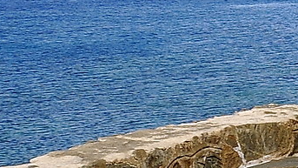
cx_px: 975
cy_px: 106
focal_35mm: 176
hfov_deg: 9.1
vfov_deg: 6.9
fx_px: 1391
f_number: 11
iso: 400
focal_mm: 24
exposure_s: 1/500
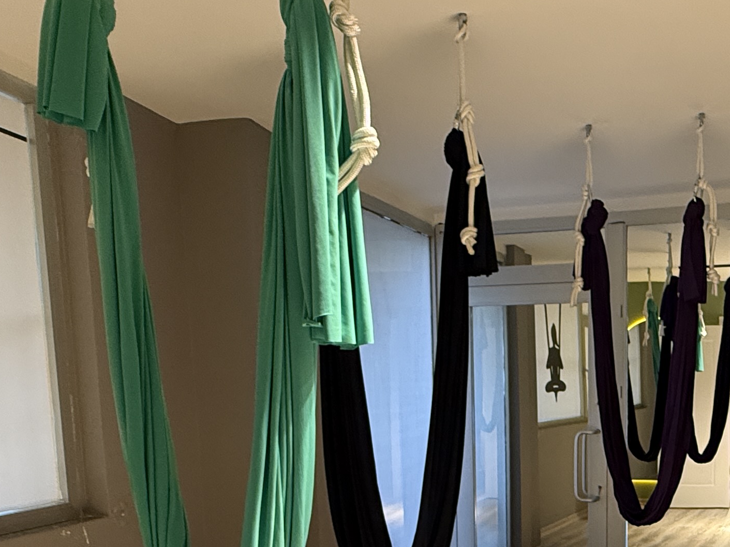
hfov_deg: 45.0
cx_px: 556
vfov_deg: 34.0
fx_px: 843
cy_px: 495
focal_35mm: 40
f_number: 2.2
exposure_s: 1/50
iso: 320
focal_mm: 2.22
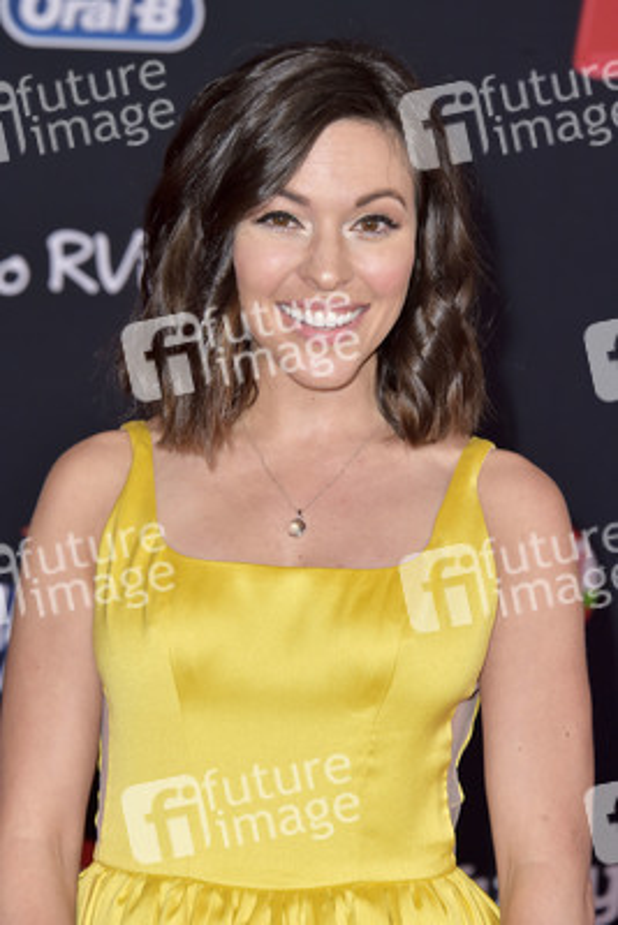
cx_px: 309
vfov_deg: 12.8
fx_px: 4116
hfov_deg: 8.6
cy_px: 462
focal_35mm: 160
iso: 500
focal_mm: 160
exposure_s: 1/250
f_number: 7.1
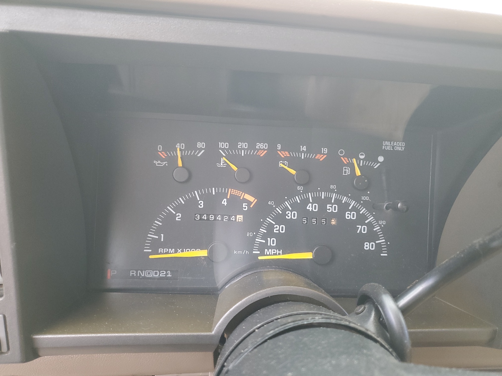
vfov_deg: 53.1
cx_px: 251
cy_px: 188
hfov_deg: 67.3
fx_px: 377
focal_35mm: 26
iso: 73
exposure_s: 1/60.2
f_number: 1.5
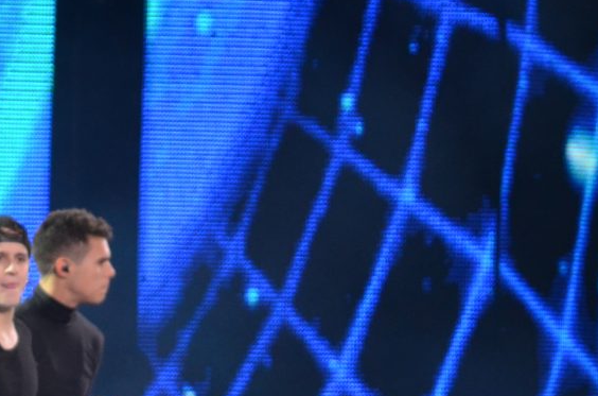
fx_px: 10836
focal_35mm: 654
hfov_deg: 3.1
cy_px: 435
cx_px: -349
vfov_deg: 2.1
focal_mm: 120
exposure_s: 1/125
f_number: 4.8
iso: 800
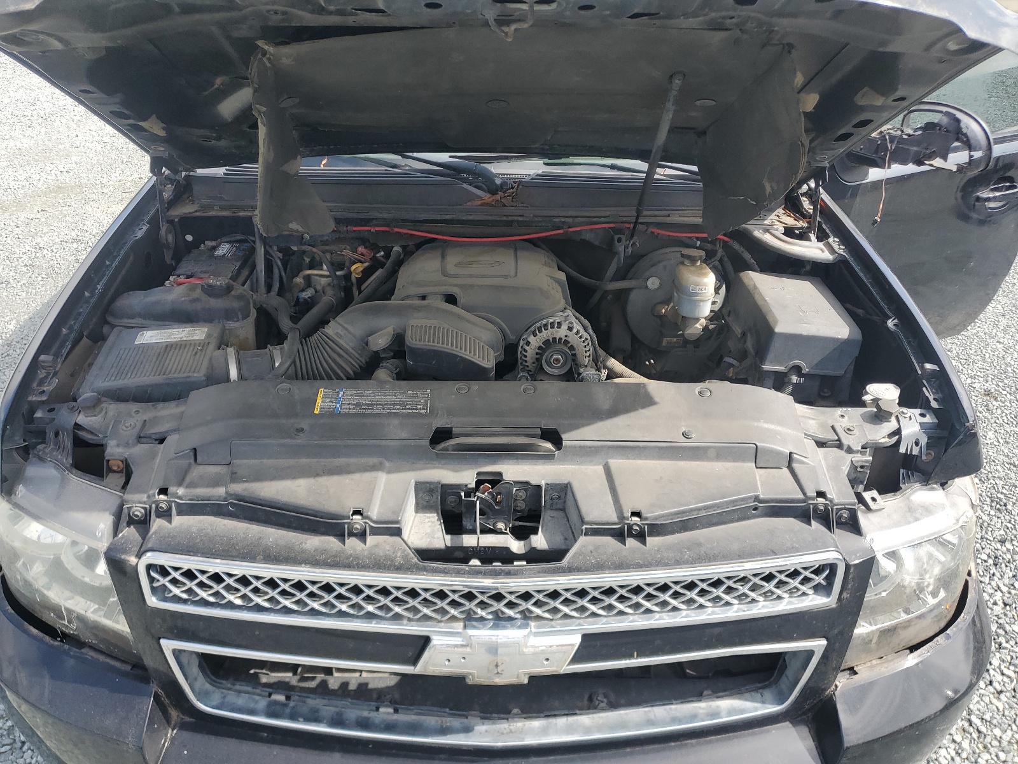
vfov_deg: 53.1
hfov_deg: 67.3
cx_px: 509
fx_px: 765
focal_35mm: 26
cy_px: 382
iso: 50
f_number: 1.5
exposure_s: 1/1111
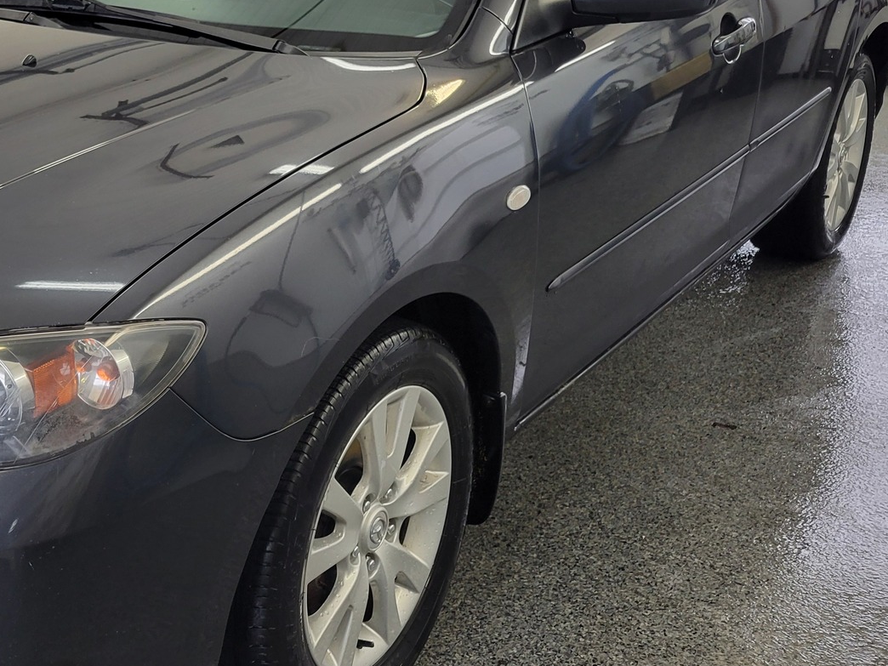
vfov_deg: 28.4
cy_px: 243
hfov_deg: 35.9
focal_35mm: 51
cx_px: 143
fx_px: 1308
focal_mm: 5.4
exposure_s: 1/120
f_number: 1.8
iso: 80
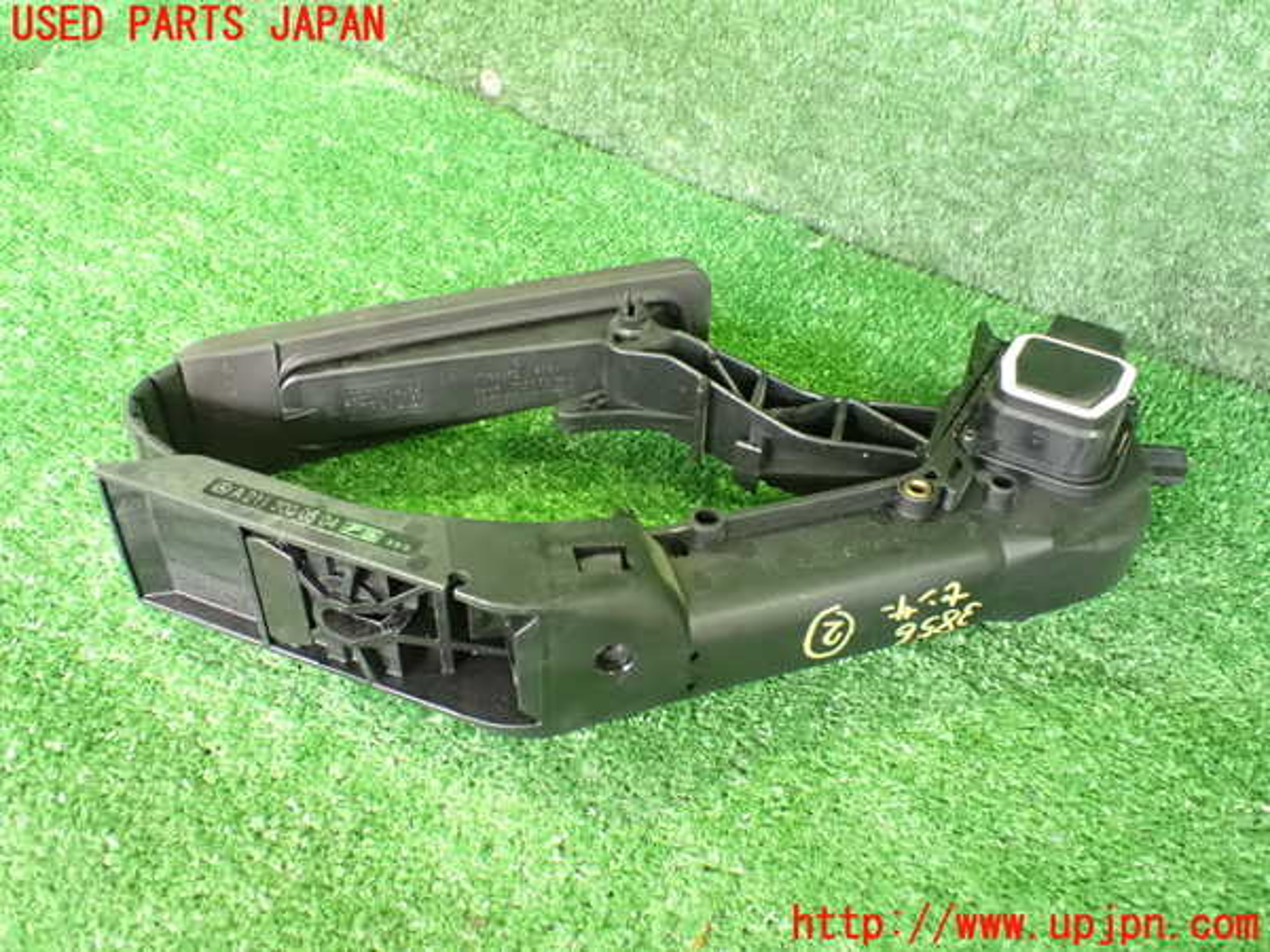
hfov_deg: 60.0
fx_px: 1101
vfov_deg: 46.8
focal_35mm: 30
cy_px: 476
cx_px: 635
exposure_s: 1/30
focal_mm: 5.4
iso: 1600
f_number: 2.3
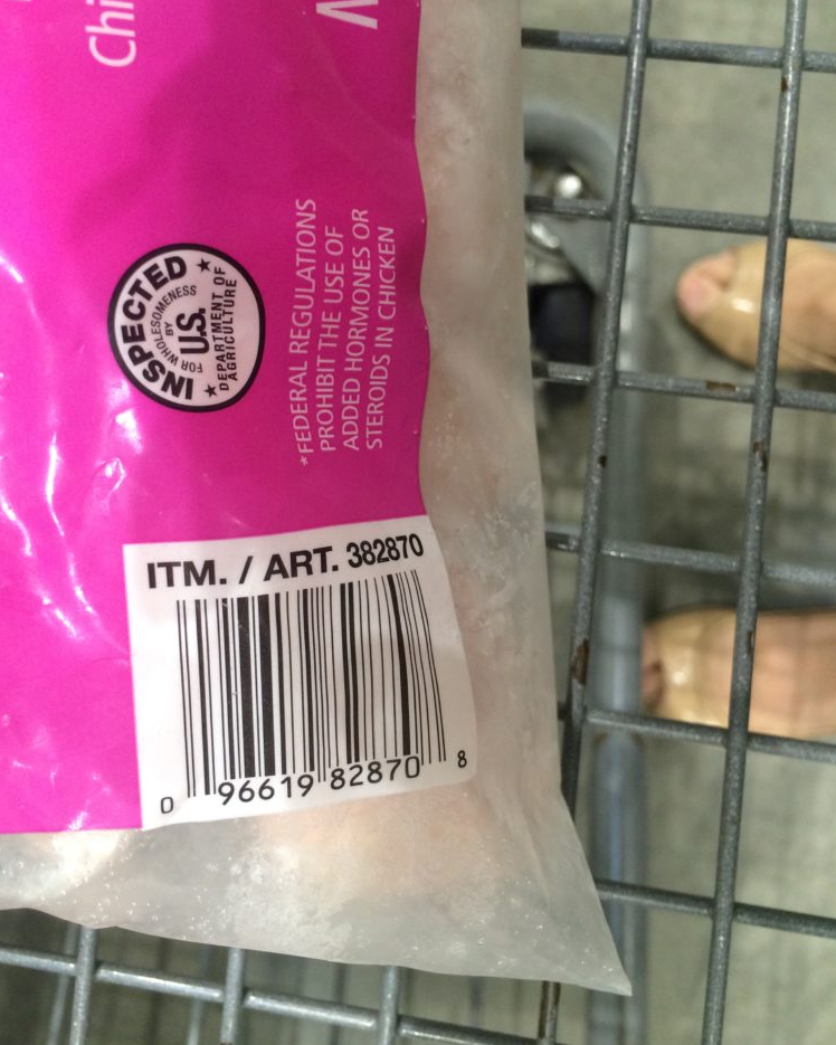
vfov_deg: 57.1
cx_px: 415
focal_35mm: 31
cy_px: 485
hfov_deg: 47.1
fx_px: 959
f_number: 2.2
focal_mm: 4.15
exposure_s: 1/30
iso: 125
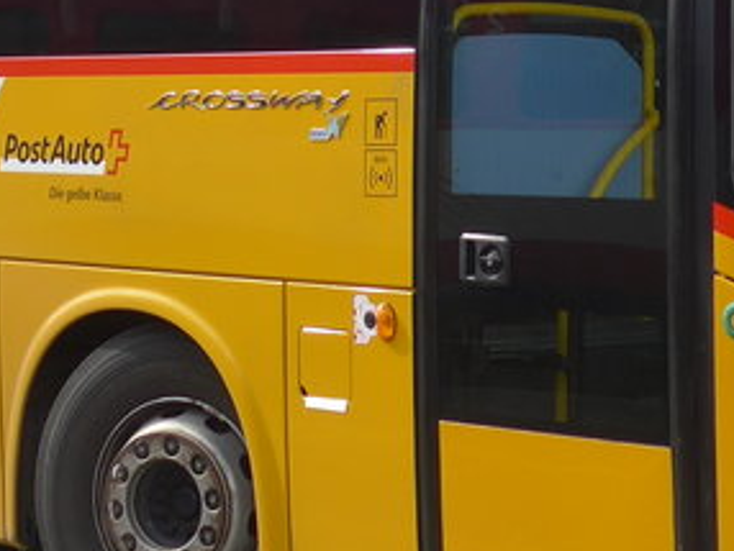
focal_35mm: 130
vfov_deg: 11.2
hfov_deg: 15.1
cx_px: 151
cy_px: -110
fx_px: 2759
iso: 80
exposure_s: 1/640
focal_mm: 6.5
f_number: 2.8
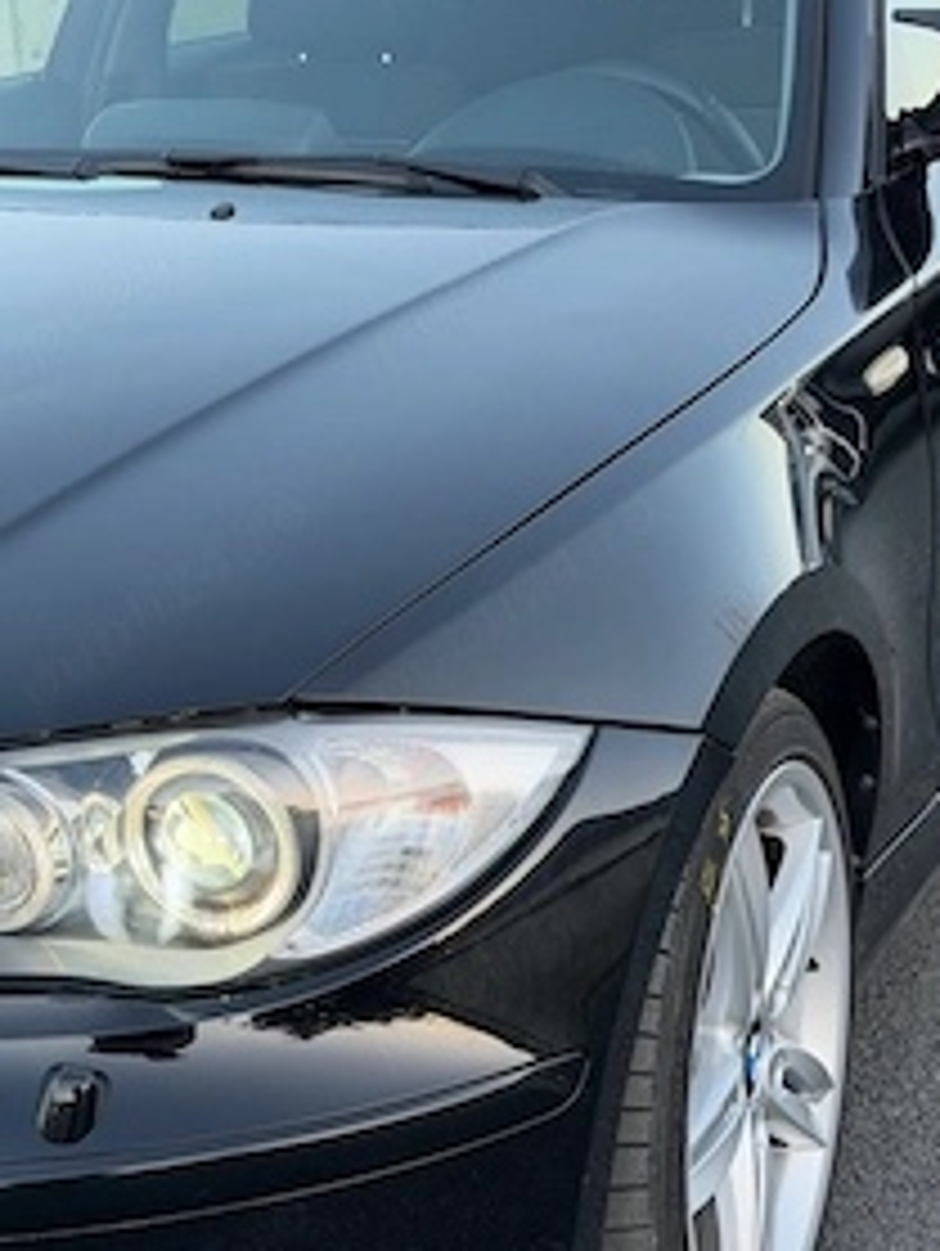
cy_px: 657
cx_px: 603
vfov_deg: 28.1
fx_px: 2494
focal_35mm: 69
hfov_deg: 21.3
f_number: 1.78
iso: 64
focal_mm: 6.76
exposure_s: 1/201
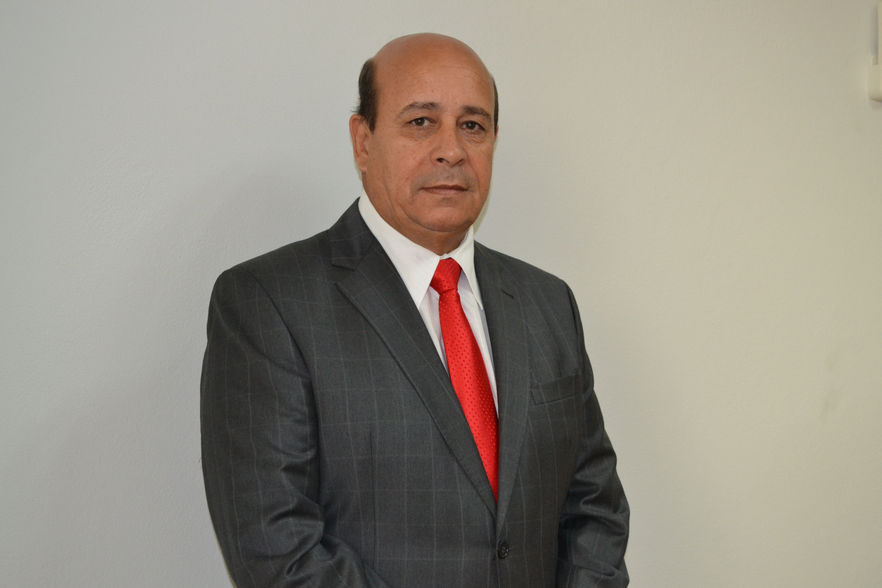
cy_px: 294
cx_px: 441
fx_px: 1323
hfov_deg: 36.9
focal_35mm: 54
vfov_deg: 25.1
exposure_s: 1/60
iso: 1400
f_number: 5
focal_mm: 36
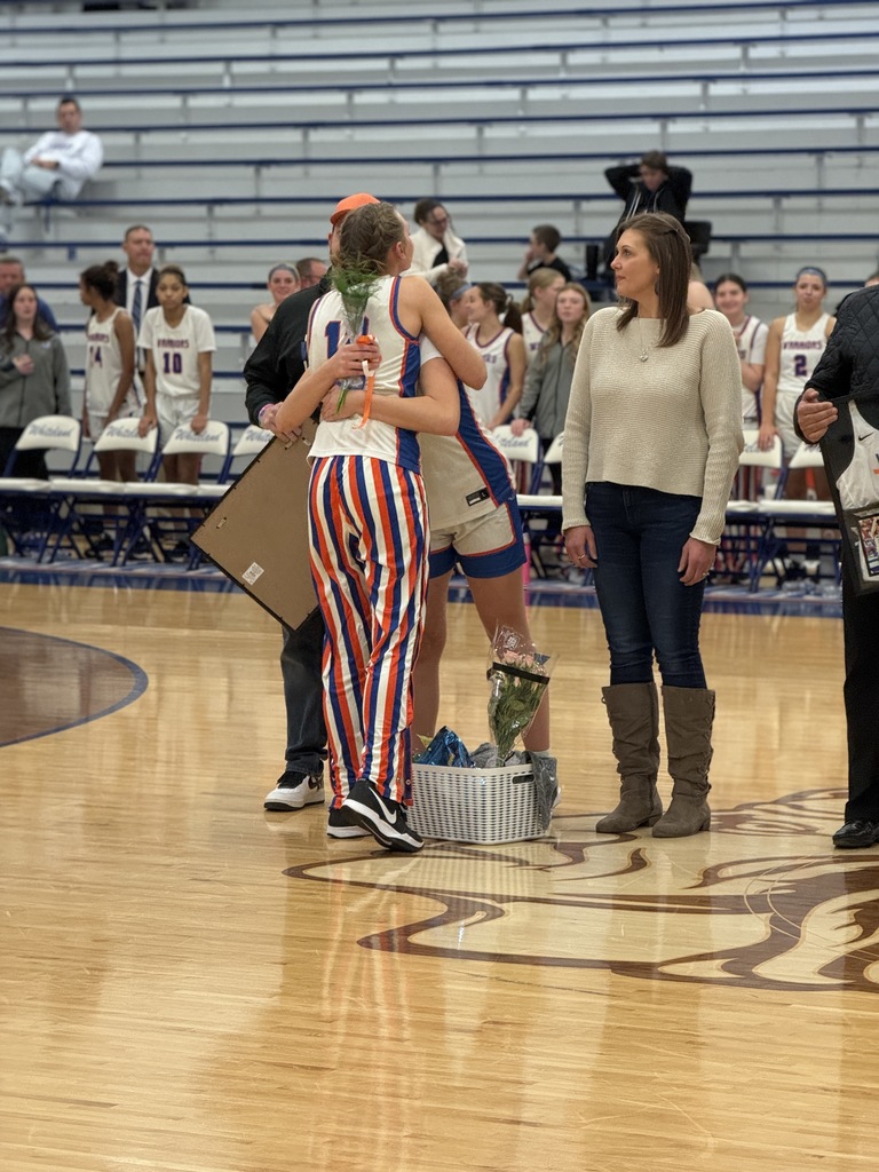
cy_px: 586
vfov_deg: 16.4
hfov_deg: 12.3
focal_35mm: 120
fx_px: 4063
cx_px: 440
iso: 400
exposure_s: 1/120
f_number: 2.8
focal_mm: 15.66
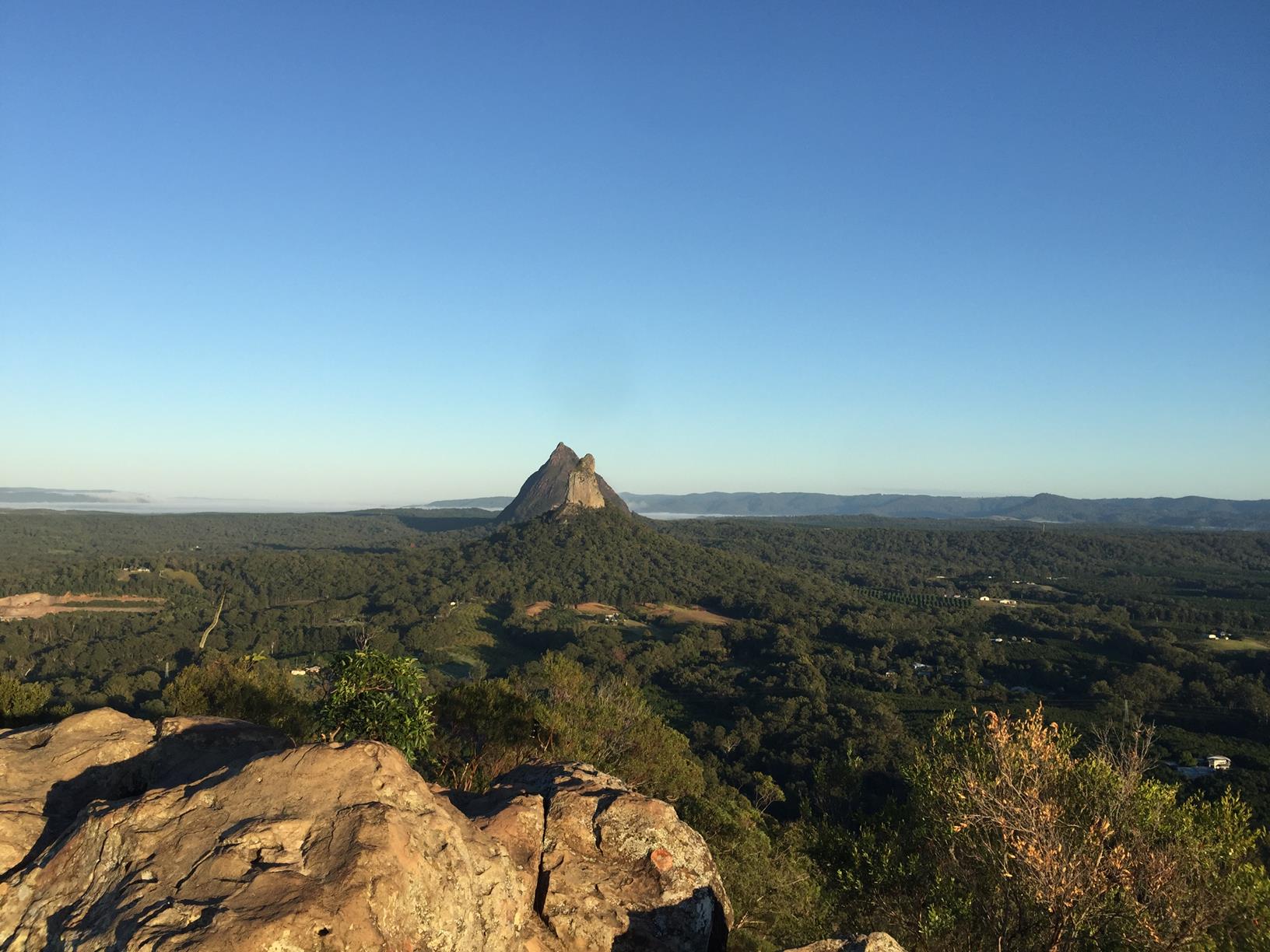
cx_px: 635
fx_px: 1064
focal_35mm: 29
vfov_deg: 48.2
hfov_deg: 61.7
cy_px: 476
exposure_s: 1/1276
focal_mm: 4.15
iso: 32
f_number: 2.2
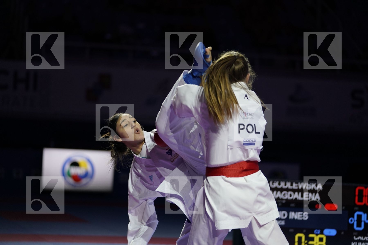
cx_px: 184
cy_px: 122
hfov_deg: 15.3
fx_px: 1370
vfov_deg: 10.2
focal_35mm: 134
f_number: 2.8
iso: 1600
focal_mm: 134
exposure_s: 1/1000
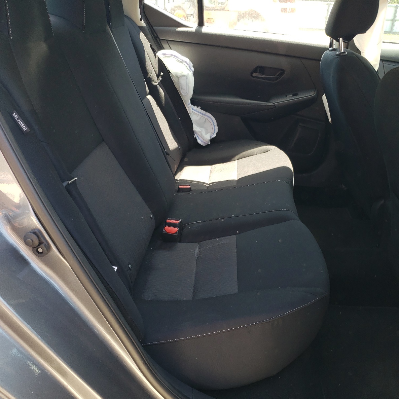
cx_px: 221
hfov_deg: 52.4
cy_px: 201
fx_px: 404
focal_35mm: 31
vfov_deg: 52.5
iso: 50
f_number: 1.5
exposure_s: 1/196
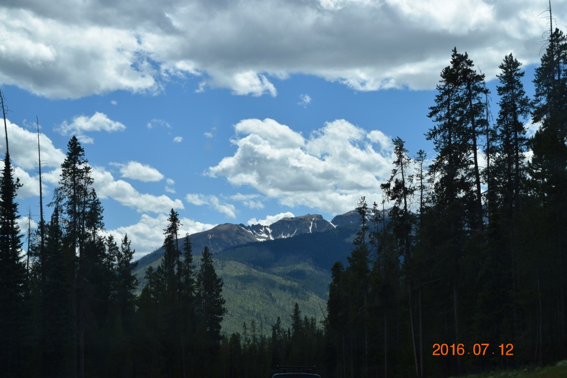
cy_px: 189
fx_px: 1086
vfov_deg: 19.7
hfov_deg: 29.3
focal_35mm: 69
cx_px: 284
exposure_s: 1/400
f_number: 10
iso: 200
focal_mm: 46
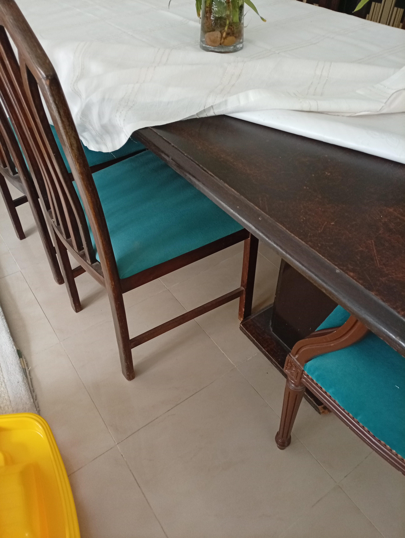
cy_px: 269
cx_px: 202
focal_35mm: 27
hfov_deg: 51.5
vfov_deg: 65.2
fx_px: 420
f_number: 1.8
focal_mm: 3.84
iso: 244
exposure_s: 1/50
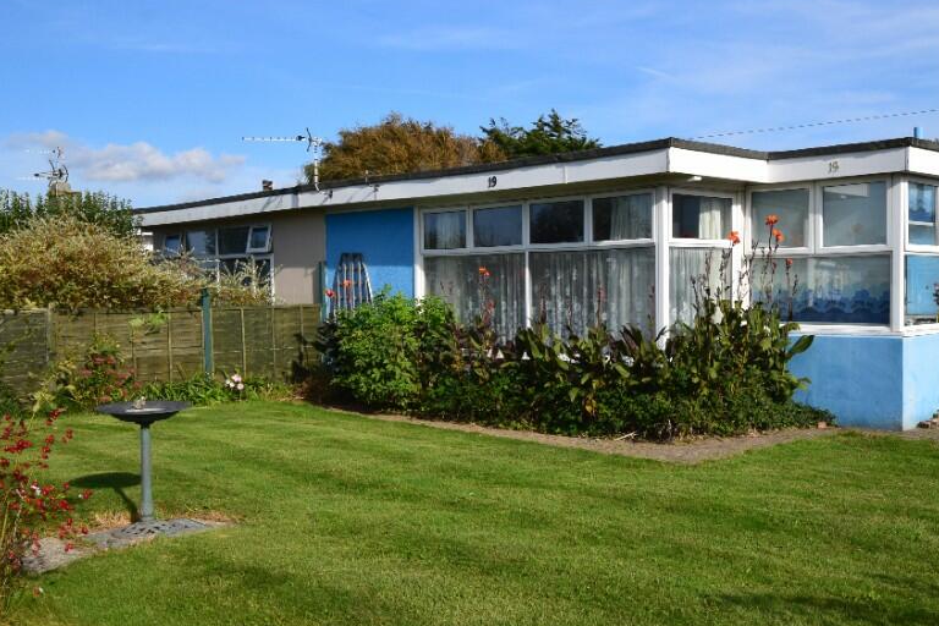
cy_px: 330
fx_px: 1043
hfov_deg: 48.2
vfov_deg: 33.4
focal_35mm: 40
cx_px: 558
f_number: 11
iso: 400
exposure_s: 1/500
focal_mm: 20
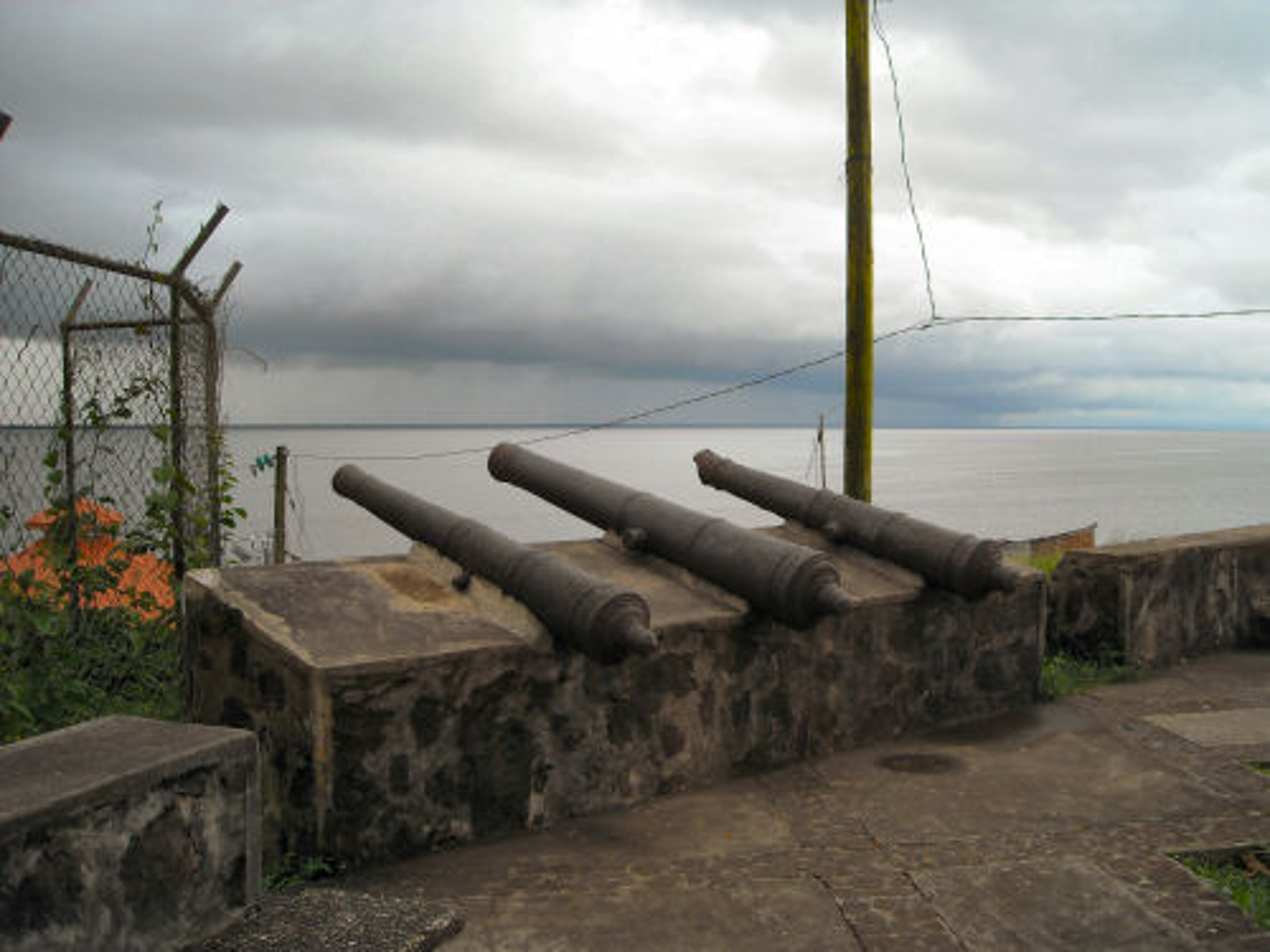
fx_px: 1284
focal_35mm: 35
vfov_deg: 40.7
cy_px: 476
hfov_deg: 52.6
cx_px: 635
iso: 64
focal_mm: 5.7
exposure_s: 1/402
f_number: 2.8
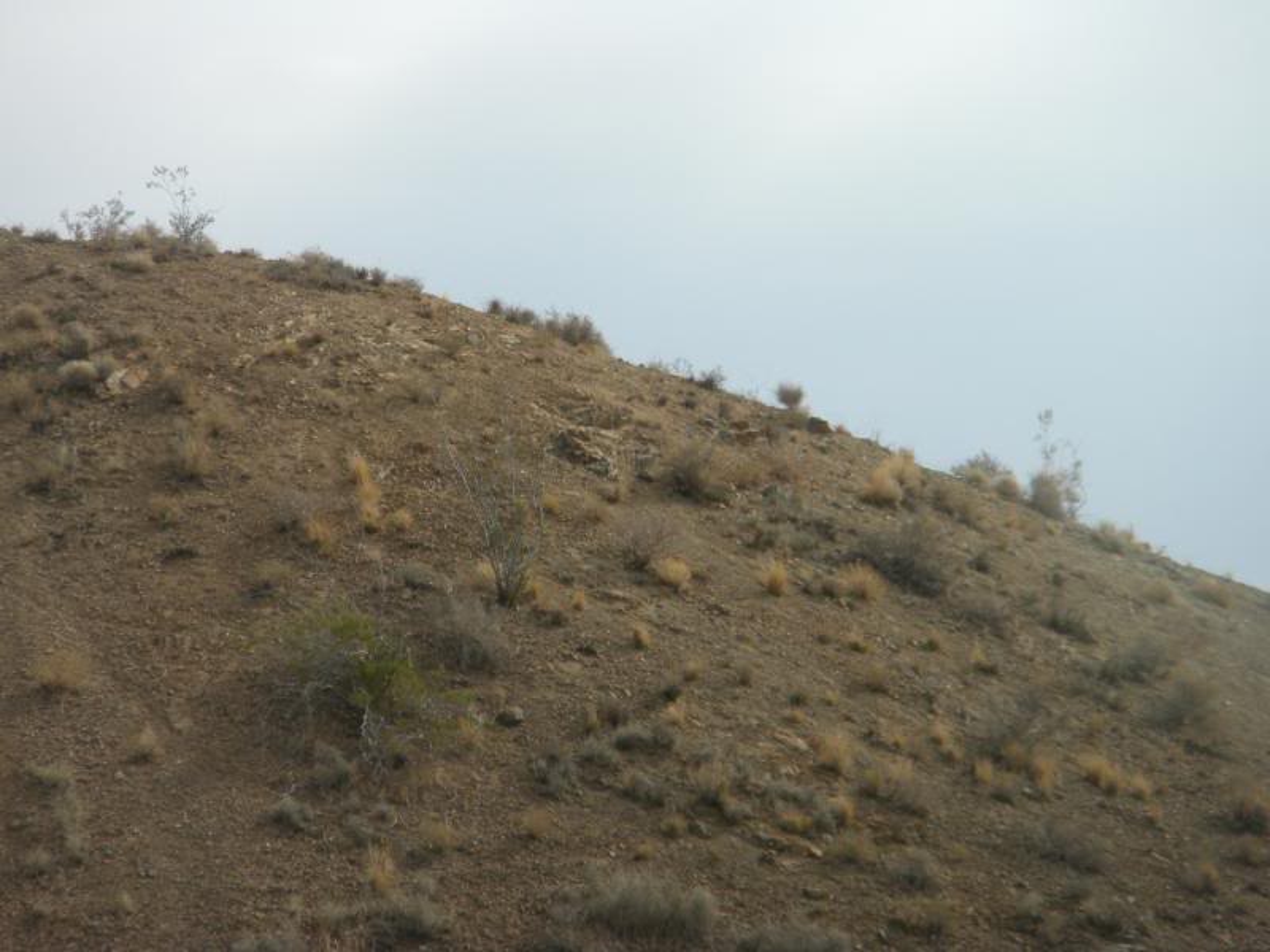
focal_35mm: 260
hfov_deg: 7.6
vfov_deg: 5.7
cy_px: 476
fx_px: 9539
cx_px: 635
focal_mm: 46.2
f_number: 5.3
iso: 90
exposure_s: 1/746
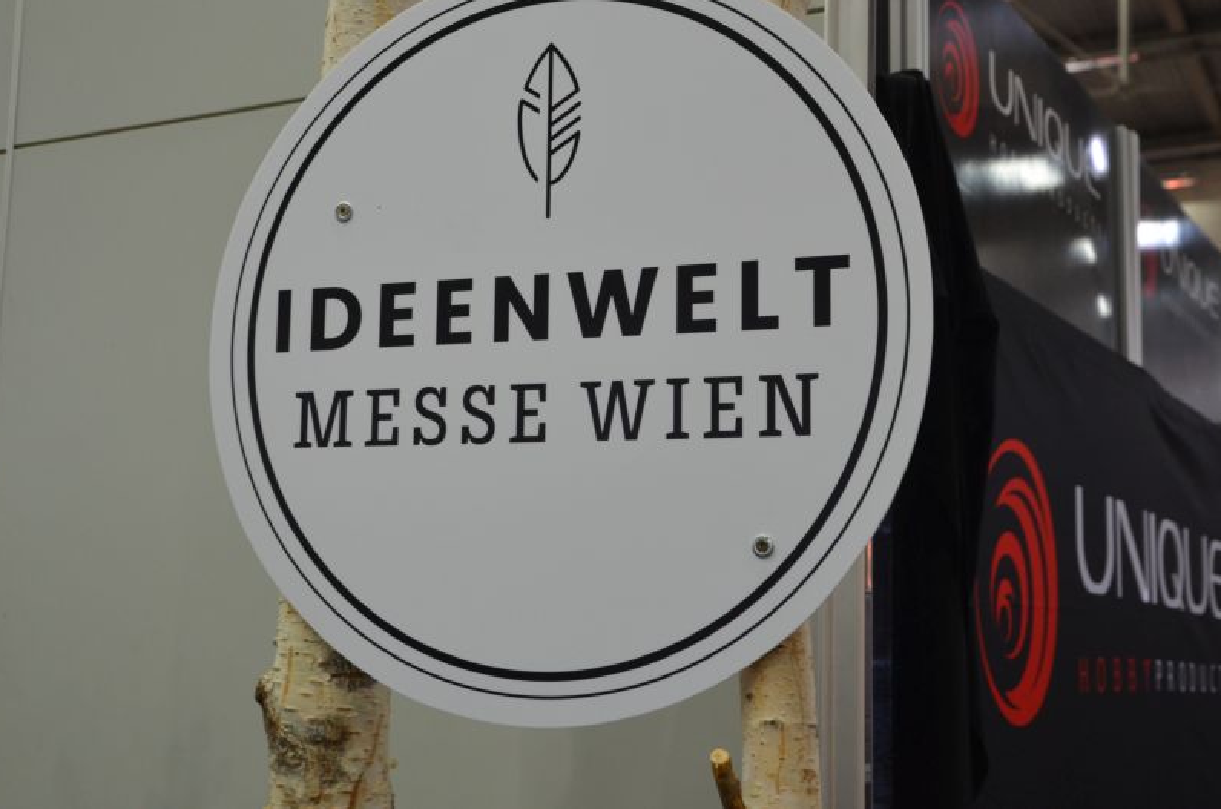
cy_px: 355
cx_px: 598
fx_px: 1779
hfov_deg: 37.9
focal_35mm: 53
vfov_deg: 25.6
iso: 800
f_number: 4
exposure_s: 1/50
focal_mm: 31
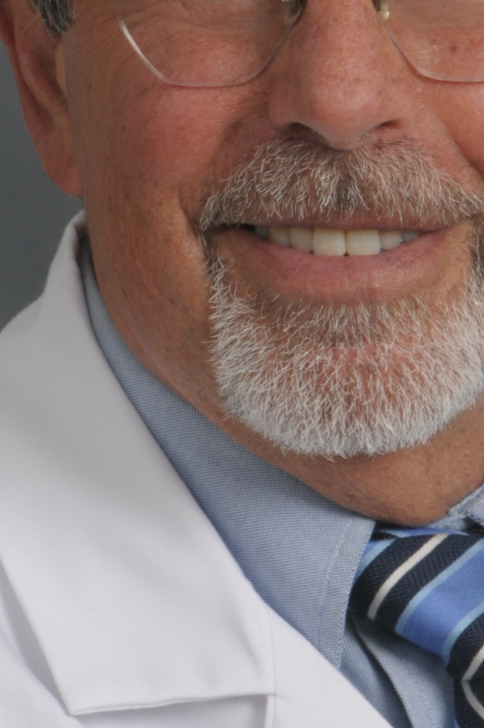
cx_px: 356
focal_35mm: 516
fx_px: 10425
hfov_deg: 2.7
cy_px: 510
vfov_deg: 4.0
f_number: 16
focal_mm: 105
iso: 200
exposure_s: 1/125
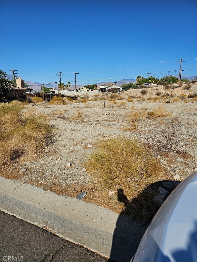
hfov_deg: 58.9
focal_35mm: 23
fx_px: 175
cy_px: 131
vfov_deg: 73.9
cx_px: 98
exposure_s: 1/1542
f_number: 1.7
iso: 10
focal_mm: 6.3
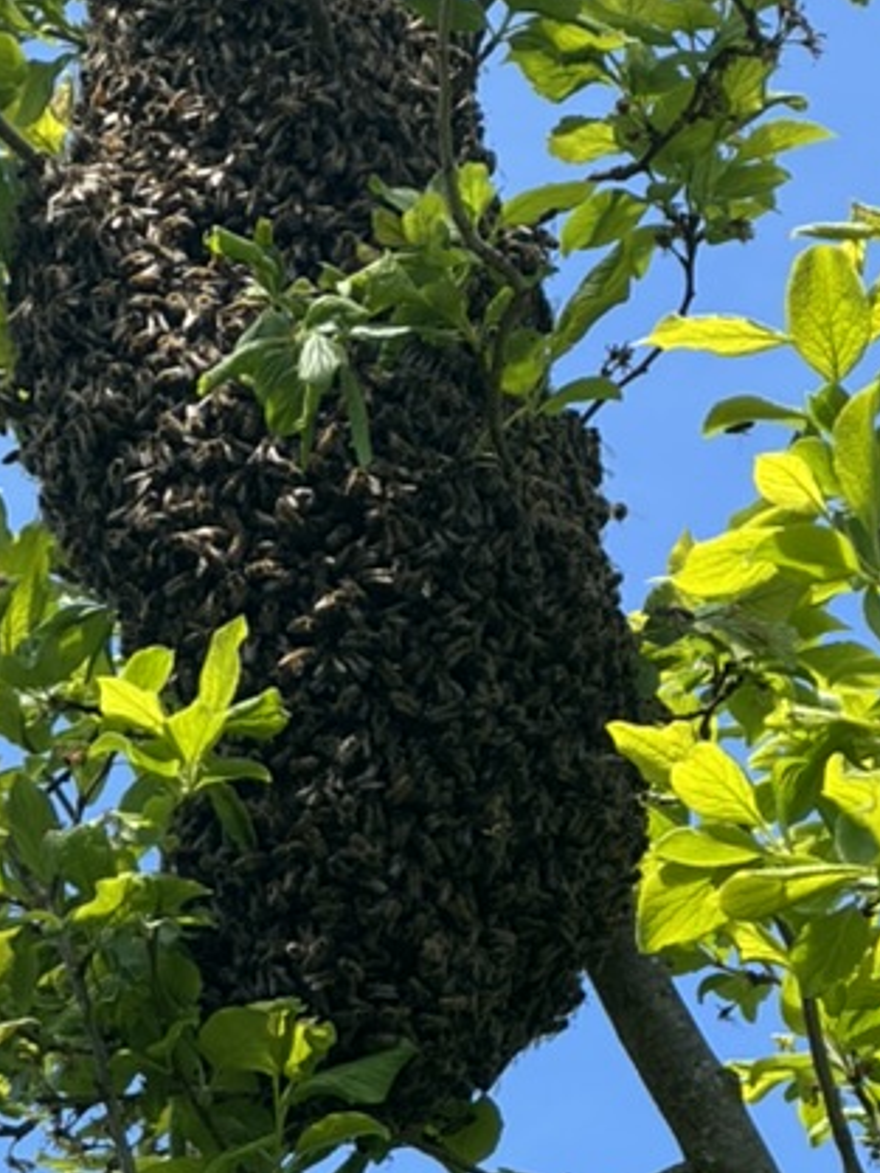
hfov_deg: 7.9
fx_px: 6403
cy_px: 610
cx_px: 290
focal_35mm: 189
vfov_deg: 10.5
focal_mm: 9
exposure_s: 1/219
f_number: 2.8
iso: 25
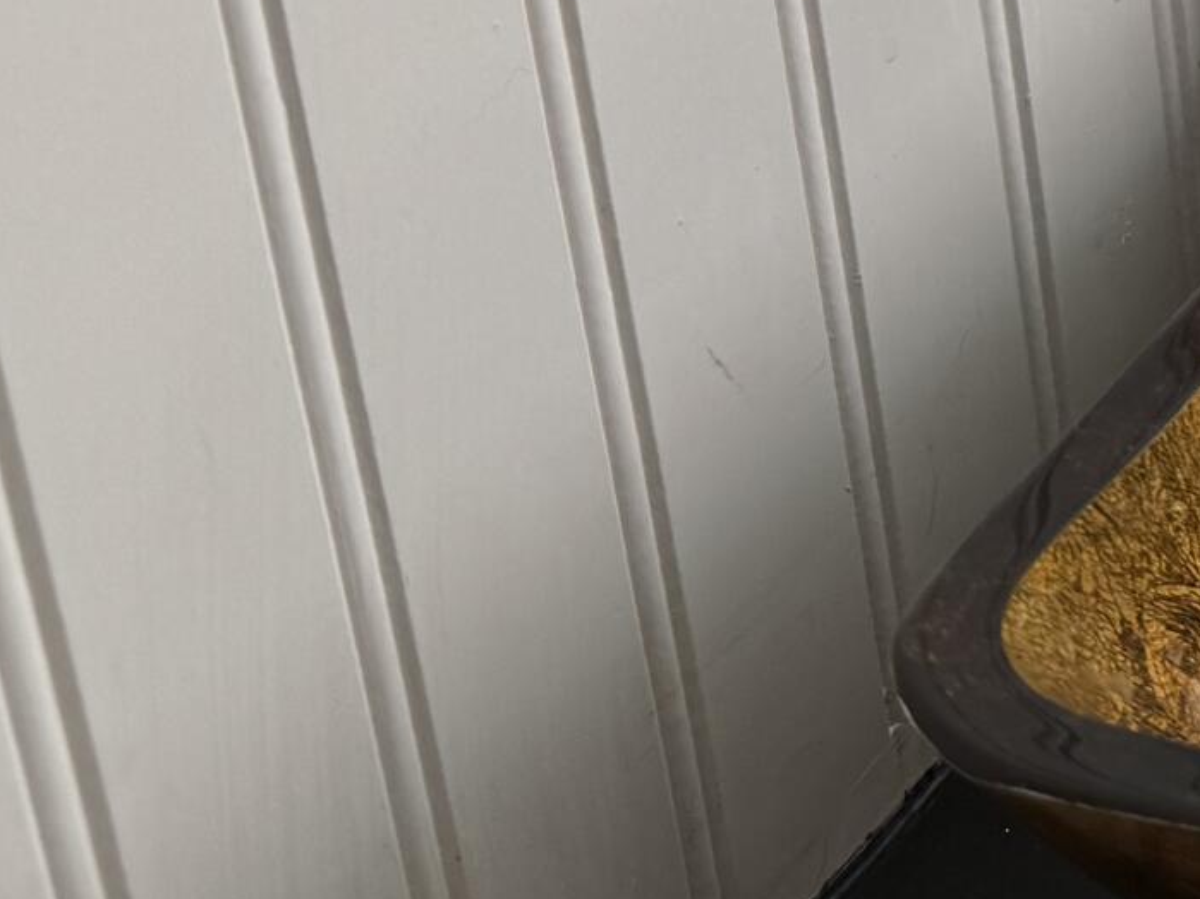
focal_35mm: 103
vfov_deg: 13.6
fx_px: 3570
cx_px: 2065
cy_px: -403
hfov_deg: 16.4
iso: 64
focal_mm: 6.76
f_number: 1.78
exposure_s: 1/188
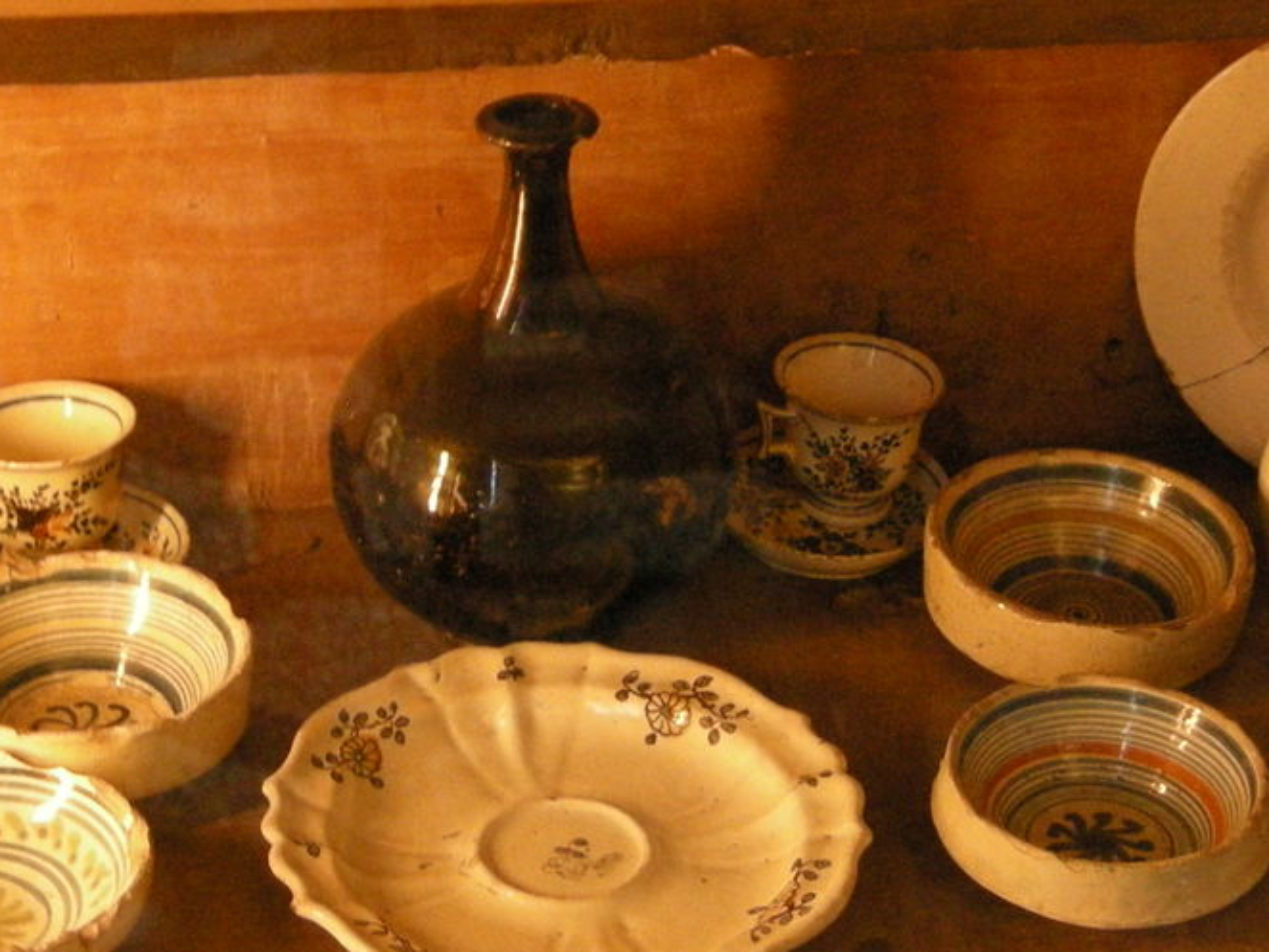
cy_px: 0
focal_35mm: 87
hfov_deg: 22.5
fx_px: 3191
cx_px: 719
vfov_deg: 16.6
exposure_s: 1/9.3
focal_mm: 7.5
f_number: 2.7
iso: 400
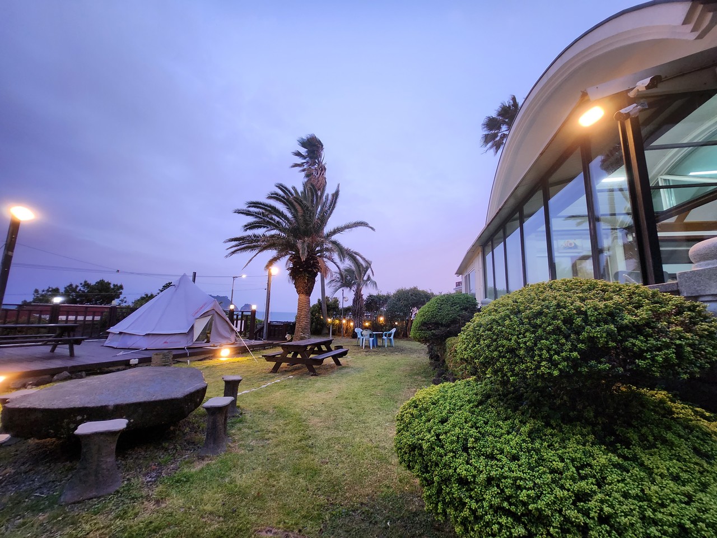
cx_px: 358
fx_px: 269
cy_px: 269
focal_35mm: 13
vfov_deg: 89.9
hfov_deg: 106.2
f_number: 2.2
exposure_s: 1/60
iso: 160
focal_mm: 1.7
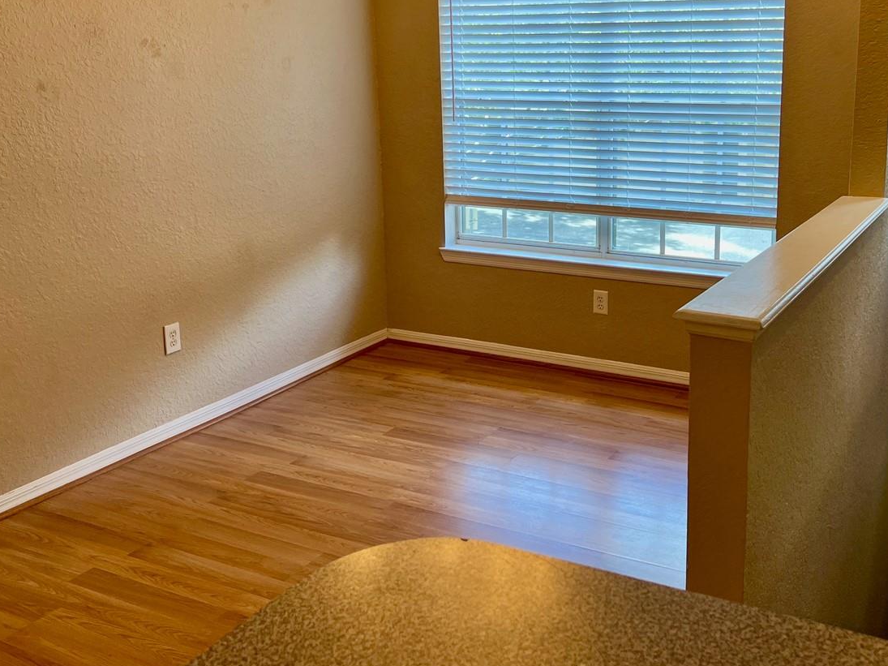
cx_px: 562
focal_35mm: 38
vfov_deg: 37.3
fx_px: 975
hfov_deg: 48.5
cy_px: 224
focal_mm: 5.7
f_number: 1.5
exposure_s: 1/120
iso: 64
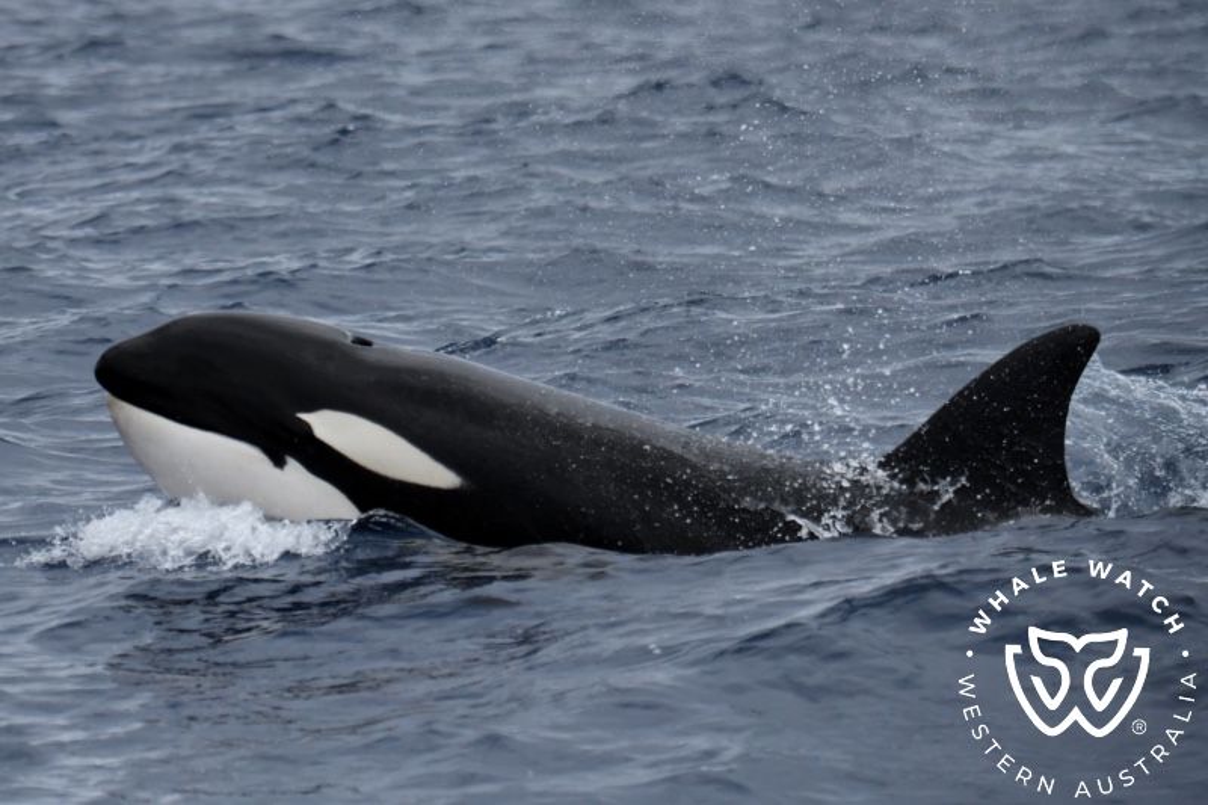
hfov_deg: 7.6
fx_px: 9058
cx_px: 604
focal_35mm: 270
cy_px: 402
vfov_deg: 5.1
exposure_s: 1/8000
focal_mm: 270
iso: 1400
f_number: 5.6
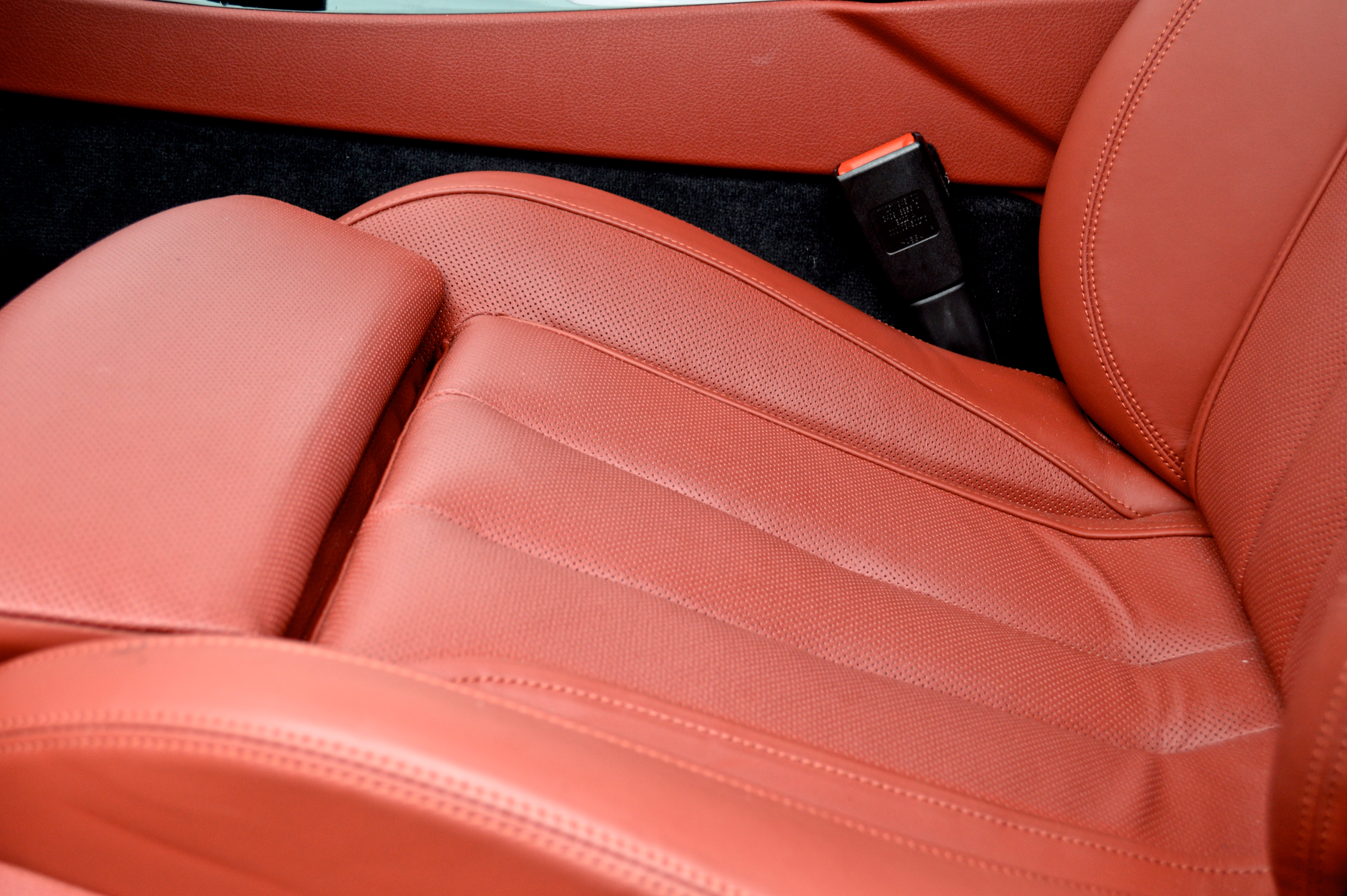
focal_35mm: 45
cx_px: 674
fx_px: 1682
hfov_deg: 43.6
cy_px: 448
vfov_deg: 29.8
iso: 400
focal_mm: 30
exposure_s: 1/100
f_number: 4.8
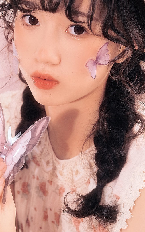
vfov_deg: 14.8
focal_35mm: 141
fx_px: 892
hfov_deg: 9.3
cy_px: 116
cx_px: 52
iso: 640
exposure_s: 1/125
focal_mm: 55
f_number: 2.8
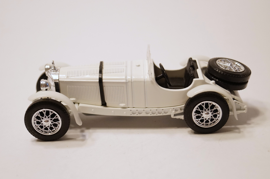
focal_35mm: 75
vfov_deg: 18.1
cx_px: 135
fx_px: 562
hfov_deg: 27.0
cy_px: 90
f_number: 5.6
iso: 640
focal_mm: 50
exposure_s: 1/80
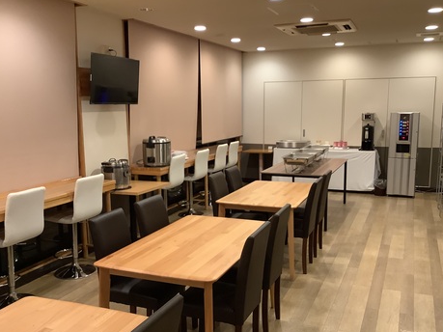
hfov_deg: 51.4
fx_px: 461
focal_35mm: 36
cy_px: 183
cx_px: 221
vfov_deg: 39.6
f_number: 2.4
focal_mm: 3.3
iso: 250
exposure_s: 1/33
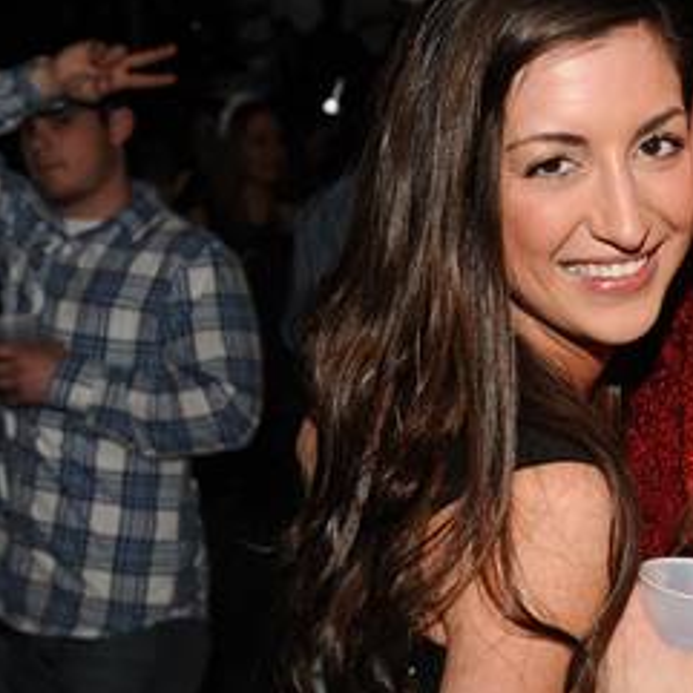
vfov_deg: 17.9
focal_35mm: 97
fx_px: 2197
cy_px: 334
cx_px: 693
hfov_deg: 17.5
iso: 800
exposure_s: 1/250
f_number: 6.7
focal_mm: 50
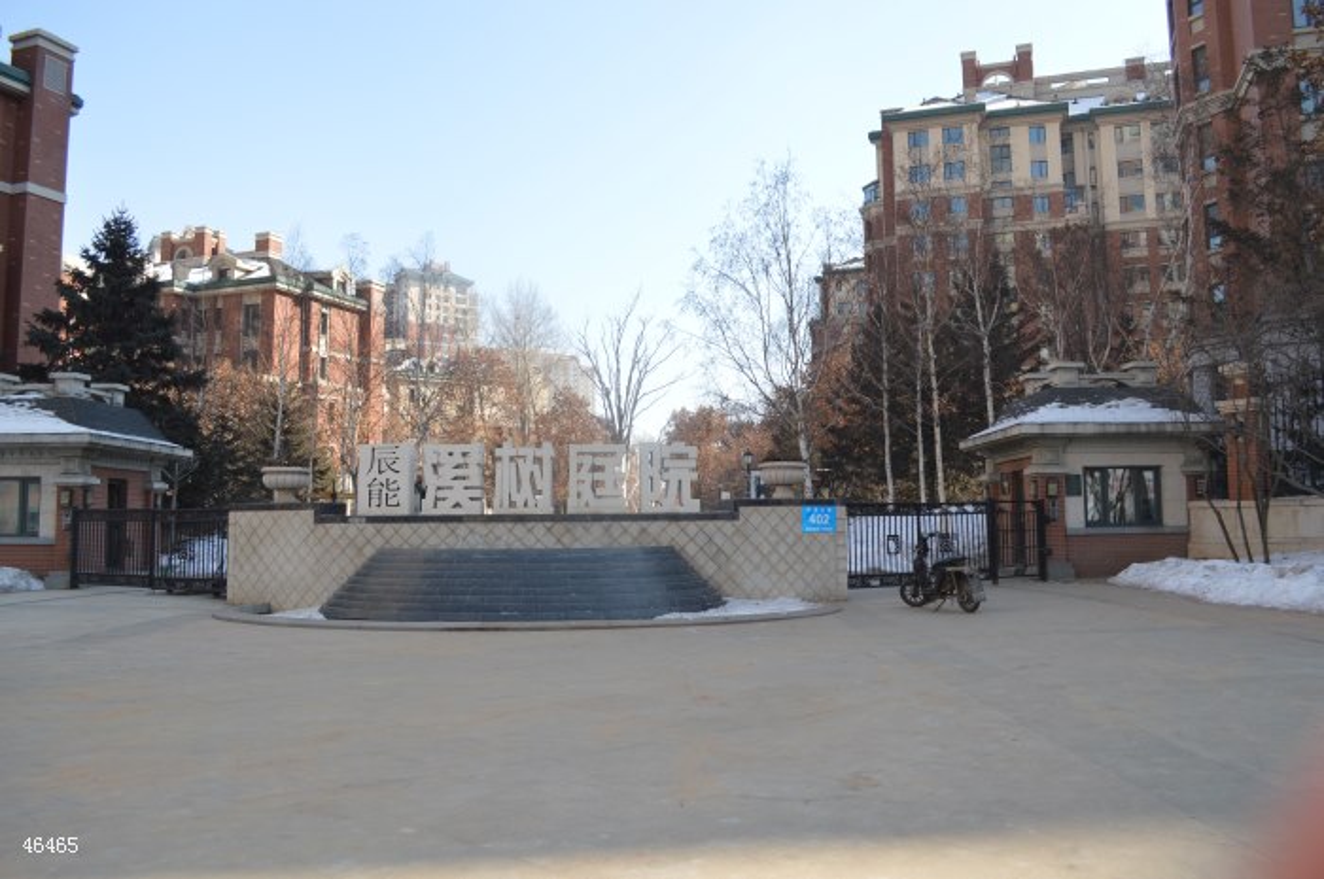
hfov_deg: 67.4
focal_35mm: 27
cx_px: 662
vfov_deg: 47.8
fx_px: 992
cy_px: 440
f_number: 5.6
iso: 100
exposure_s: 1/200
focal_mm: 18
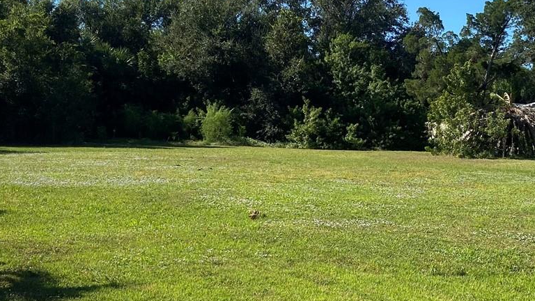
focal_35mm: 59
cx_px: 408
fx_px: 837
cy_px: 232
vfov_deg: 20.2
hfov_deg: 34.6
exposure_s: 1/2688
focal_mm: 4.25
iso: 32
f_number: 1.8
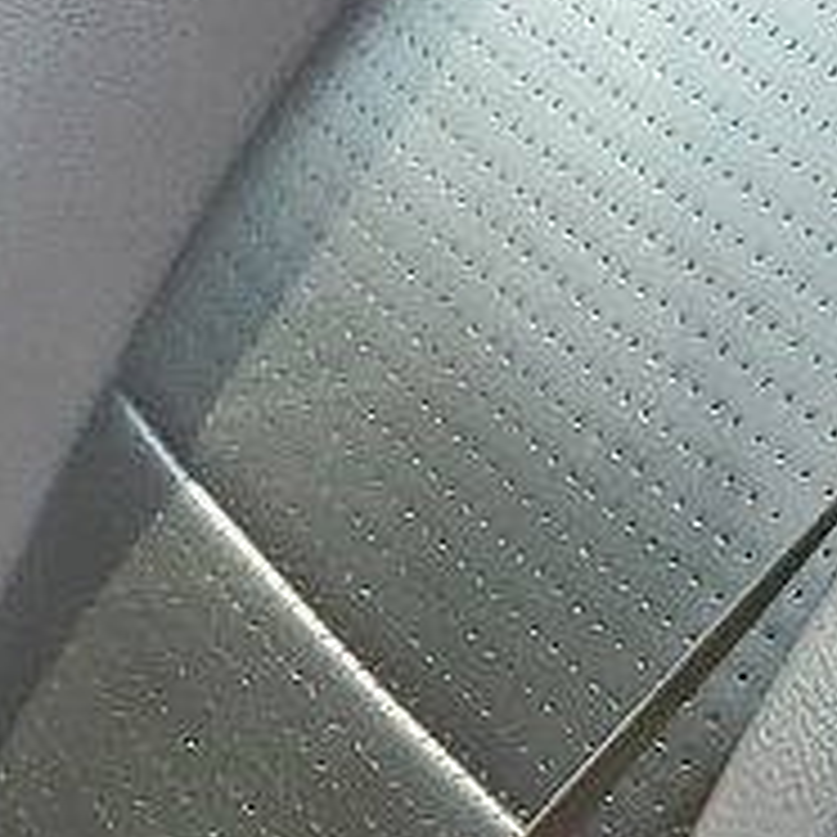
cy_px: 468
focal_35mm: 198
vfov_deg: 8.8
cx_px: -1994
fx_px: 5417
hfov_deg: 7.4
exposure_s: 1/526
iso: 50
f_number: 1.5
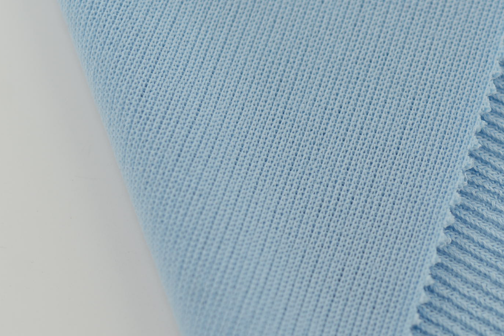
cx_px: 474
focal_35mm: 109
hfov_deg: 18.4
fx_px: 1526
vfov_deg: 12.5
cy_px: 255
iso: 100
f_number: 3.5
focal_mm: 50
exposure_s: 1/200
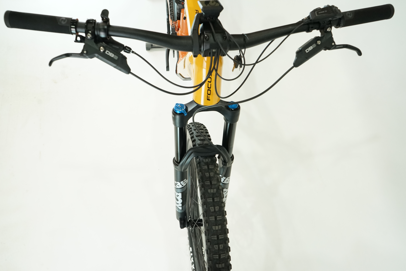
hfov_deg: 63.7
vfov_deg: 45.0
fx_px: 327
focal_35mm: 29
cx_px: 203
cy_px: 136
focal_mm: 29
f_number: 6.3
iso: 2500
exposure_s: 1/200
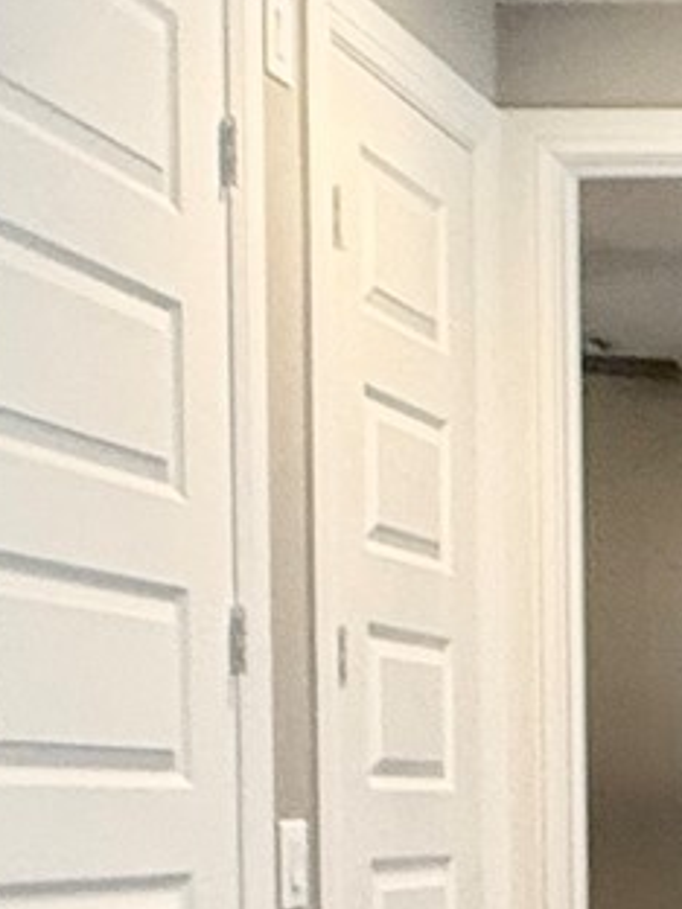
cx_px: 1358
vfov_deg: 20.7
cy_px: 868
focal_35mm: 92
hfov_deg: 13.7
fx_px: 2417
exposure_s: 1/60
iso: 160
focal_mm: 2.22
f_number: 2.2
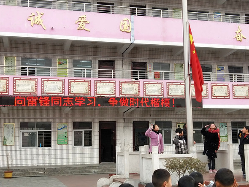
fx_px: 439
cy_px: 93
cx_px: 125
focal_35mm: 61
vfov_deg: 24.0
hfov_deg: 31.7
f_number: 1.8
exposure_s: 1/309
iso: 50
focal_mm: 3.95
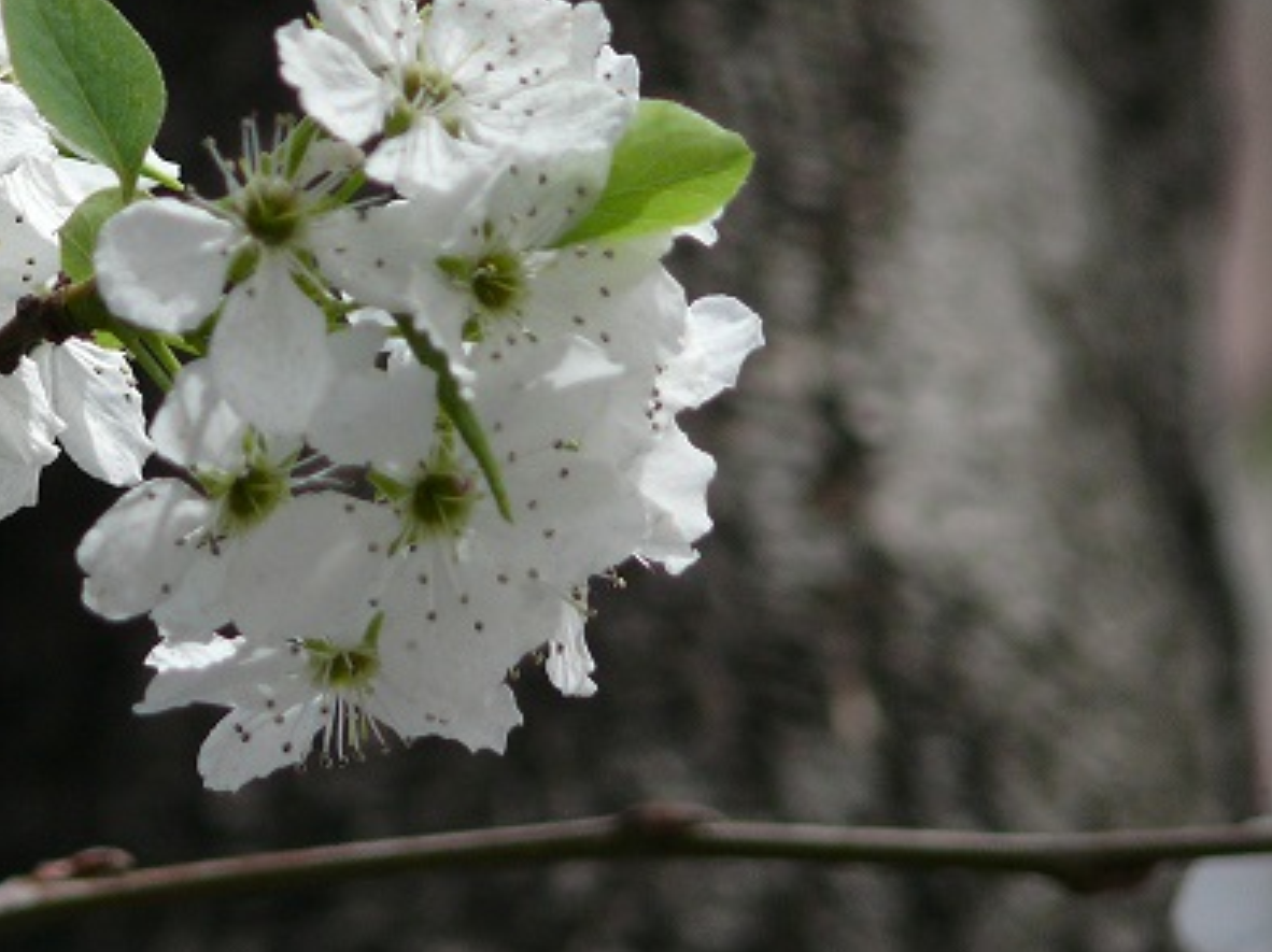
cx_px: 123
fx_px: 35695
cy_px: 145
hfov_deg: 2.0
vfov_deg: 1.5
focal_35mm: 972
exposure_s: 1/250
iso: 100
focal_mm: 88.8
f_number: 3.7
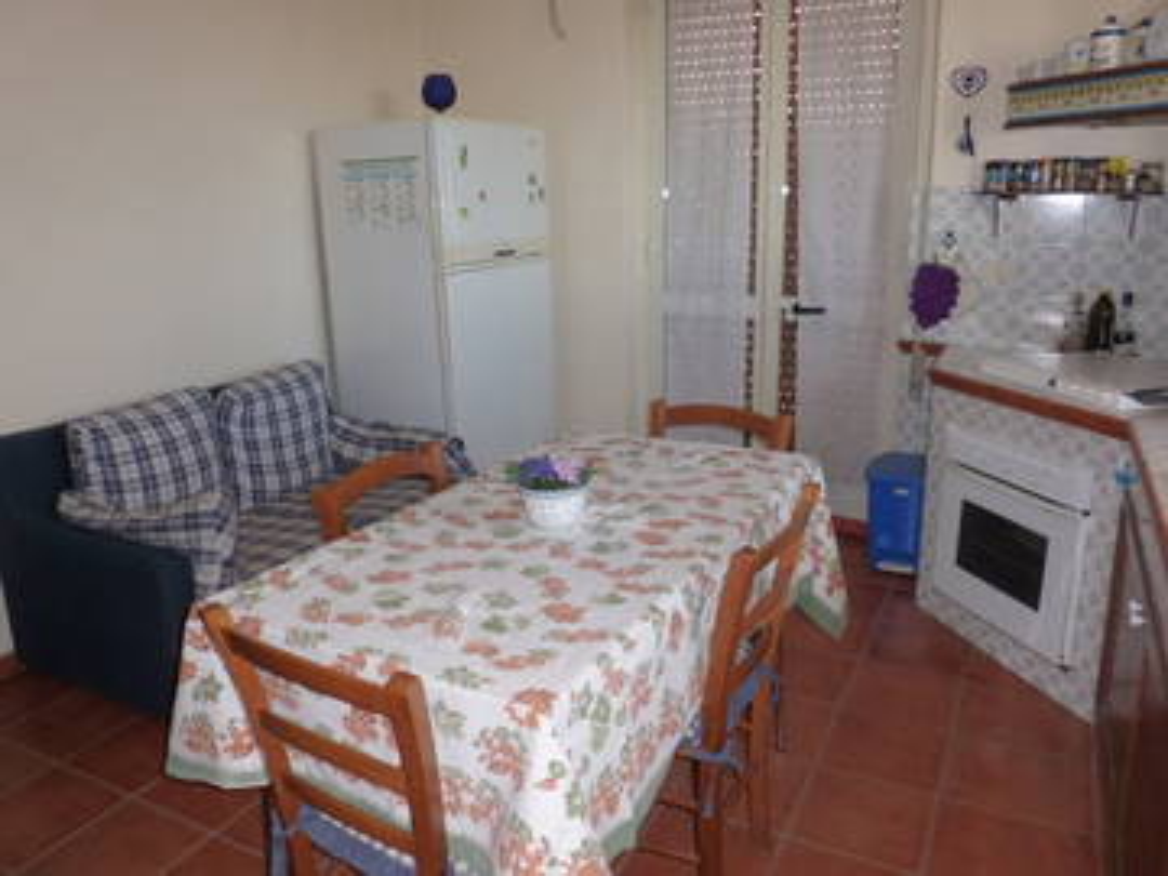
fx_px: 877
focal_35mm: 26
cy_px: 438
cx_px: 584
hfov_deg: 67.3
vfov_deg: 53.1
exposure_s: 1/125
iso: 200
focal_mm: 4.6
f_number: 3.2
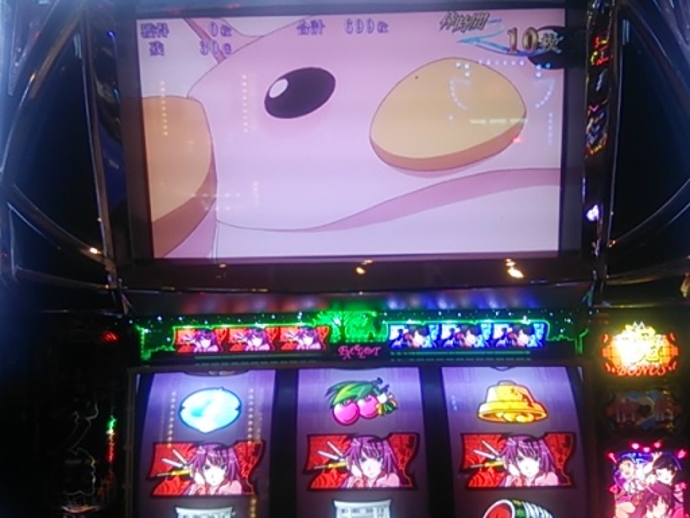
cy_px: 259
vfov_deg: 46.8
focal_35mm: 30
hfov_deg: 60.0
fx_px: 598
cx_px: 345
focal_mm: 4.06
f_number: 1.94
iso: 50
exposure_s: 1/59
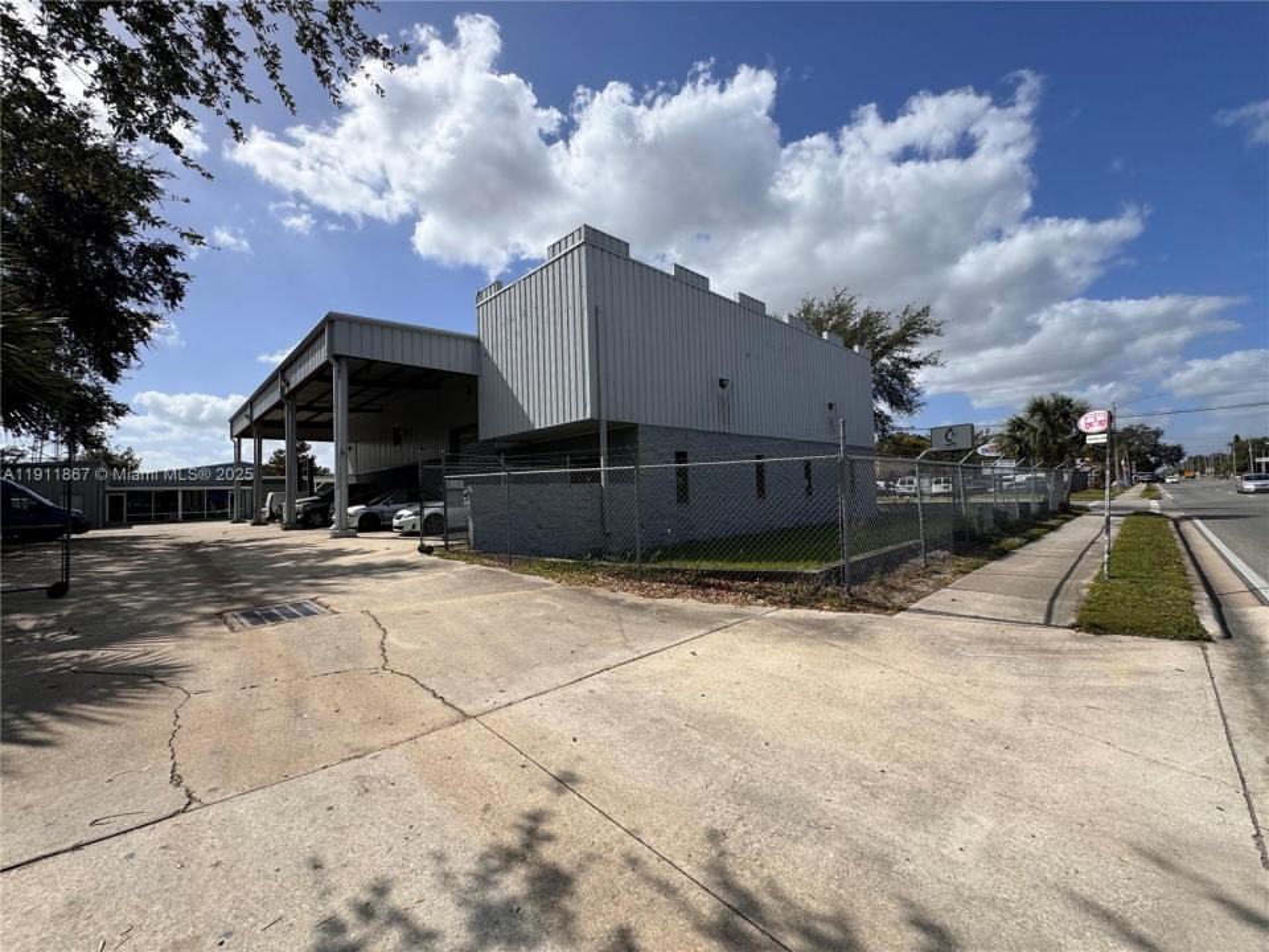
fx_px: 513
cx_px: 634
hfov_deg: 102.1
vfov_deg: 85.7
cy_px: 476
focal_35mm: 14
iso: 50
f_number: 2.2
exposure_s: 1/2415
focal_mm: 2.22
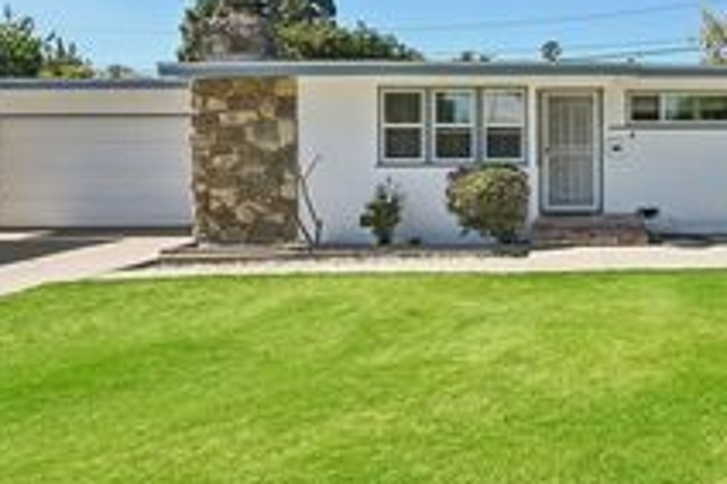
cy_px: 142
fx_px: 666
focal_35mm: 33
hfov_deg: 53.9
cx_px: 569
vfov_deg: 39.2
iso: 250
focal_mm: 14
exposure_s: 1/50
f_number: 22
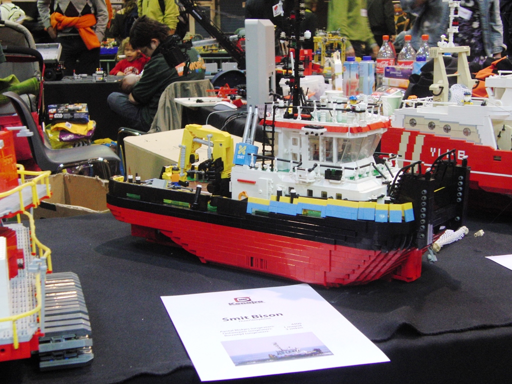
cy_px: 192
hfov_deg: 33.8
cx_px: 256
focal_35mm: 57
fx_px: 843
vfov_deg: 25.7
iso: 400
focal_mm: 10.1
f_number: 3.4
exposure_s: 1/20
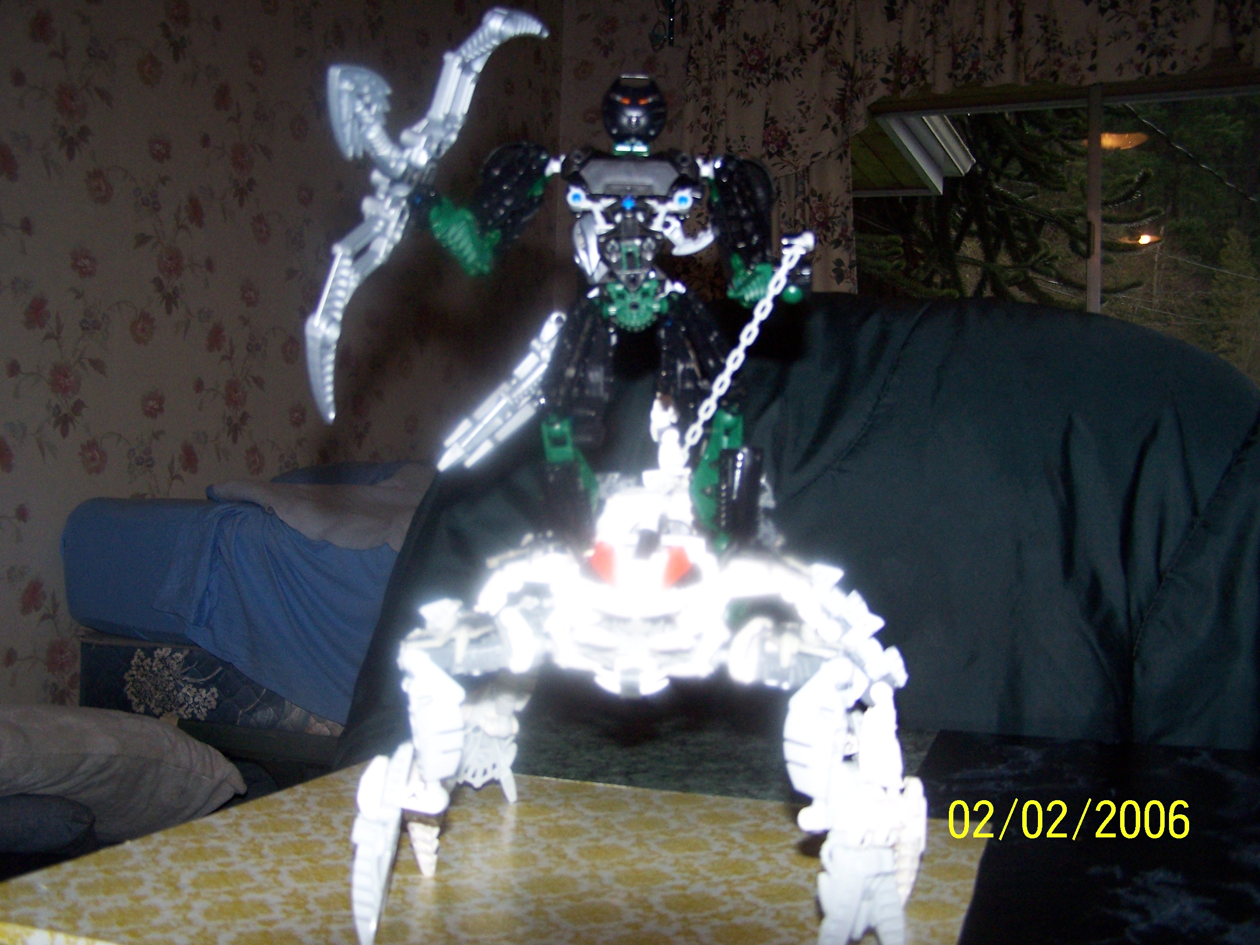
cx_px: 630
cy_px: 472
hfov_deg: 49.0
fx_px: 1383
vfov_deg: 37.7
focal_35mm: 38
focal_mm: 6.3
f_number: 2.8
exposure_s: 1/60
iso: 140
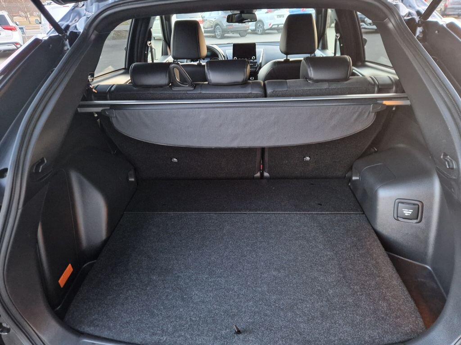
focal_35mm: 23
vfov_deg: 58.9
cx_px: 230
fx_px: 306
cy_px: 172
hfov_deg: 73.9
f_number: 1.8
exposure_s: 1/25
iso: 1000
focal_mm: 5.4
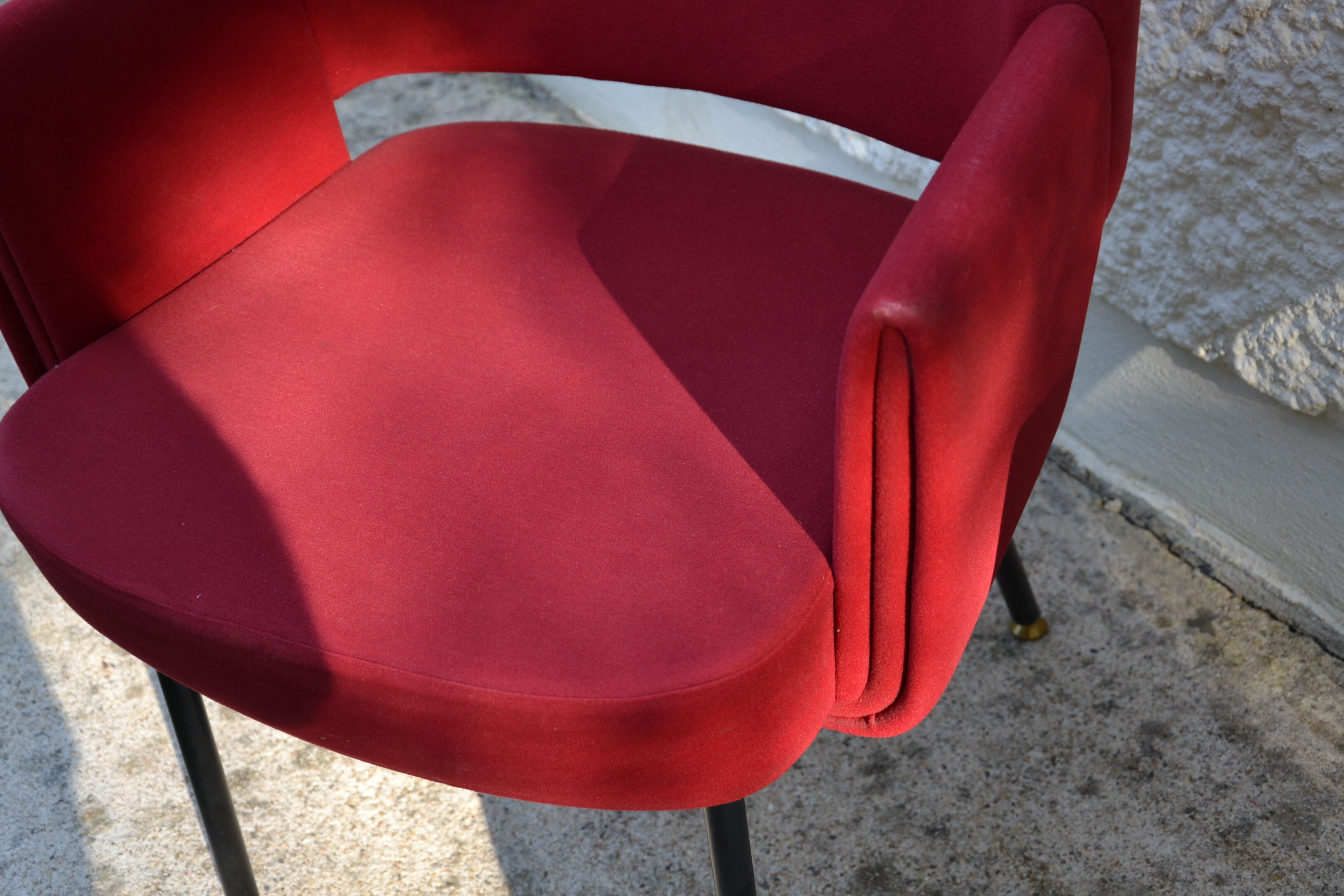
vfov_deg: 25.8
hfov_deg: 37.9
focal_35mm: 52
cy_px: 448
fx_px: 1960
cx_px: 672
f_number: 5
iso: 200
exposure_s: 1/100
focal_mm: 35
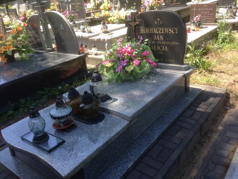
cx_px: 119
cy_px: 90
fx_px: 227
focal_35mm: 33
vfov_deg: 42.9
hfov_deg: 55.4
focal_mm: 4.12
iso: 50
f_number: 2.4
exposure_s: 1/369
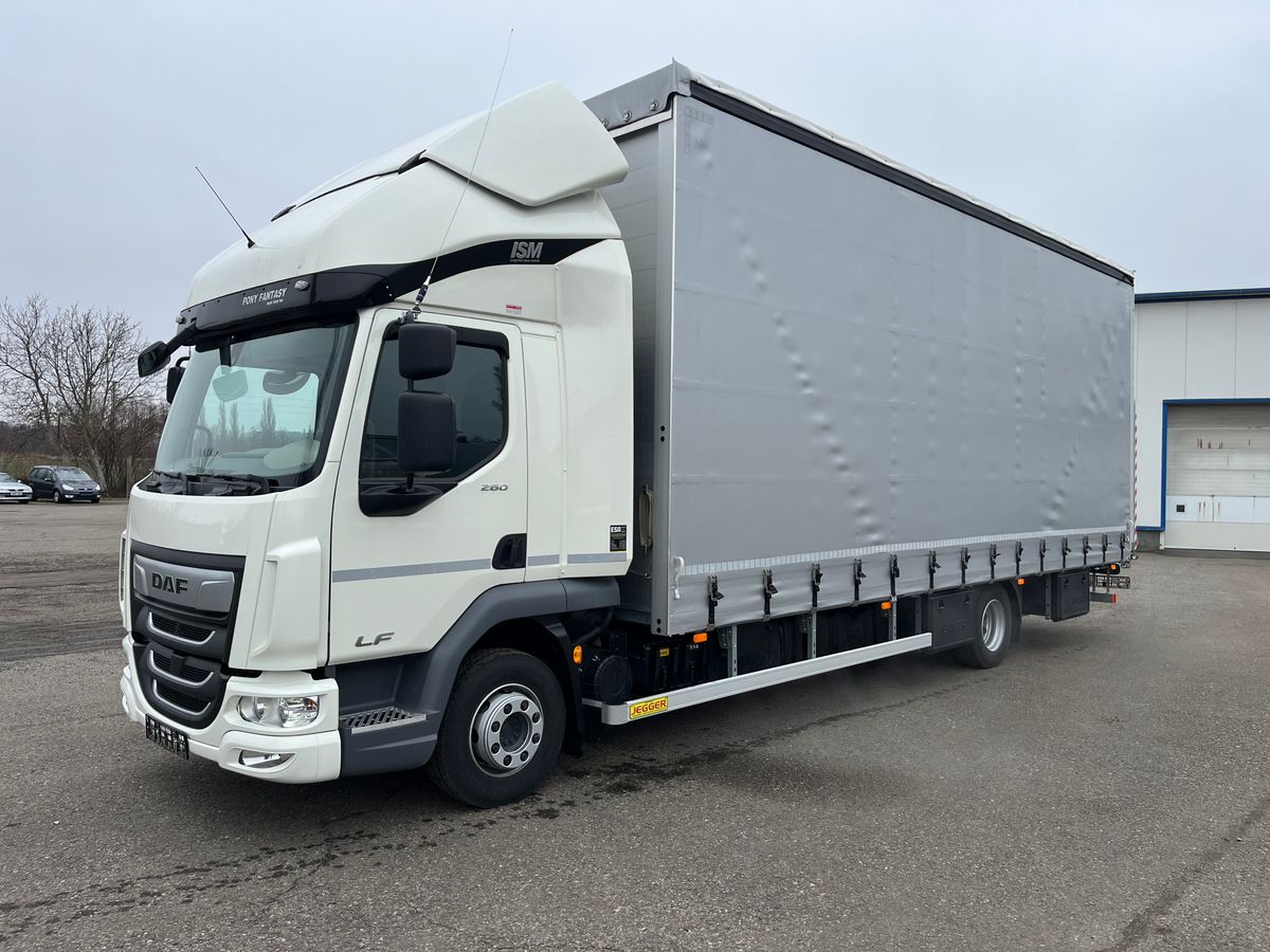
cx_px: 635
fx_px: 954
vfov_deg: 53.1
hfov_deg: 67.3
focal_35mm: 26
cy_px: 476
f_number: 1.6
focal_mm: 5.1
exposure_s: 1/751
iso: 50
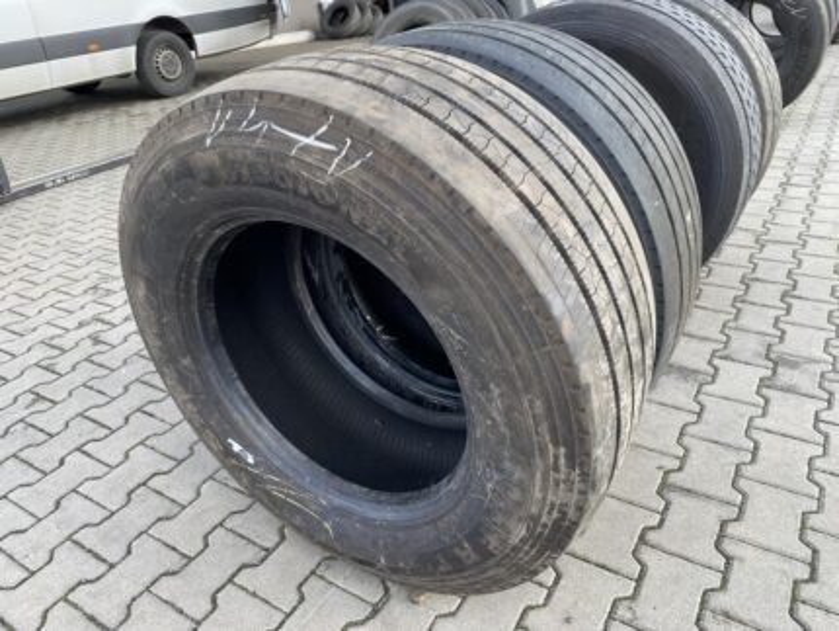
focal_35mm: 26
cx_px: 420
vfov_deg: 53.1
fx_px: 631
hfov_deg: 67.3
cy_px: 316
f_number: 1.8
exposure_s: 1/217
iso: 32
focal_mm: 4.25
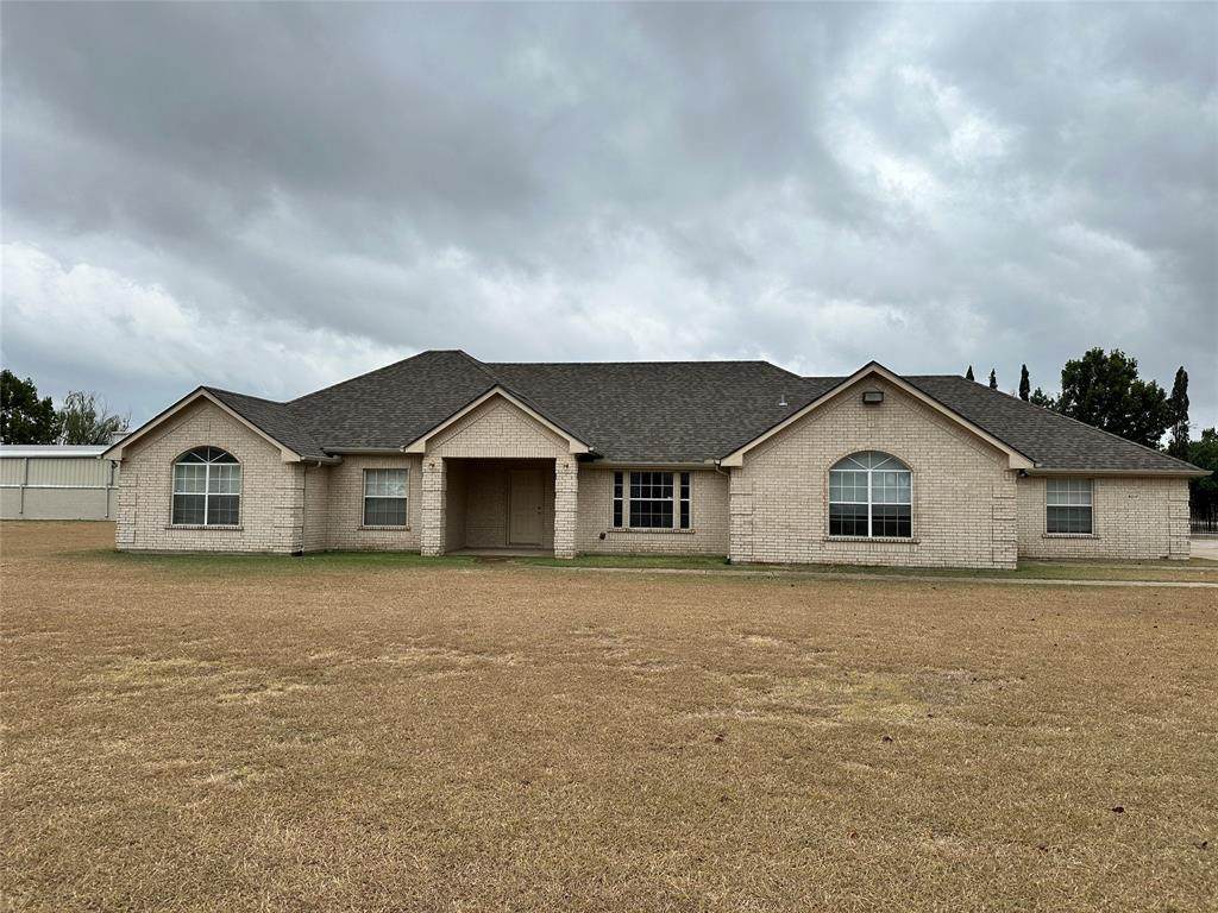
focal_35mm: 24
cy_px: 456
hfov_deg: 71.6
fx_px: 844
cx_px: 609
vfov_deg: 56.8
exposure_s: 1/3861
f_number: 1.78
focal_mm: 6.86
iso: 80
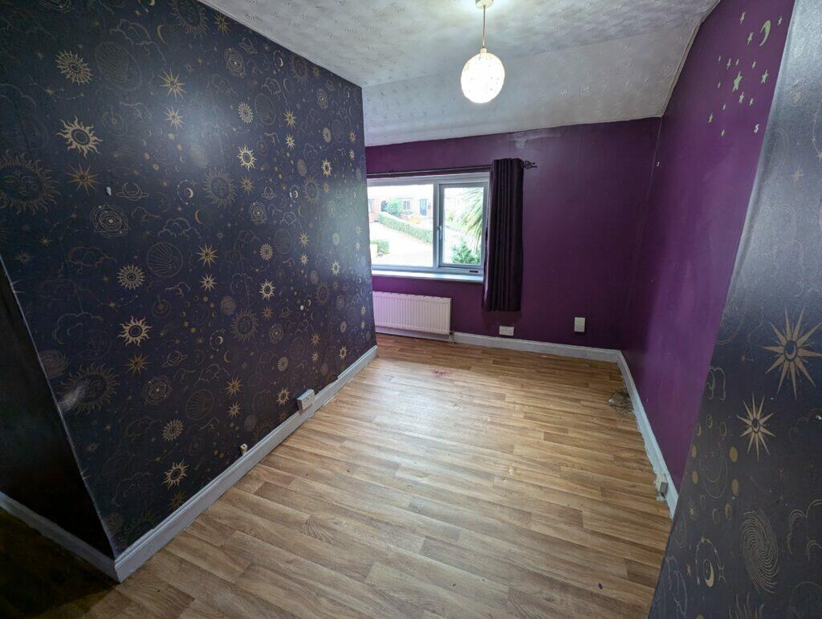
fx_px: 309
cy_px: 310
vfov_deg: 90.1
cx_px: 411
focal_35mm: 13
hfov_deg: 106.1
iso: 124
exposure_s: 1/23.8
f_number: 2.2
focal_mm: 1.95
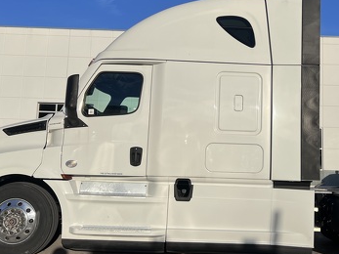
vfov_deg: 32.1
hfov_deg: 41.5
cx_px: 228
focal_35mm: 45
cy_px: 106
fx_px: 441
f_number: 1.5
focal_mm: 5.7
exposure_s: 1/8696
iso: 50
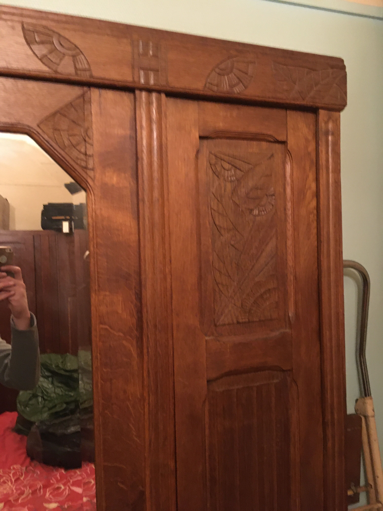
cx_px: 192
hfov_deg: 48.2
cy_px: 256
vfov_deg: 61.7
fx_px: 428
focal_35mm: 29
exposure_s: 1/17
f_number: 2.2
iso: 400
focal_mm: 4.15
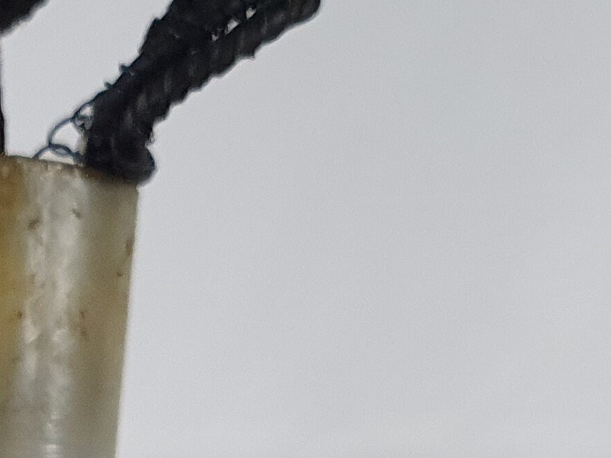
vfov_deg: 11.2
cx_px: -53
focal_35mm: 118
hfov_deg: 16.2
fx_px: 2083
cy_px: 946
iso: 250
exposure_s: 1/100
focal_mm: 4.3
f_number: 2.4
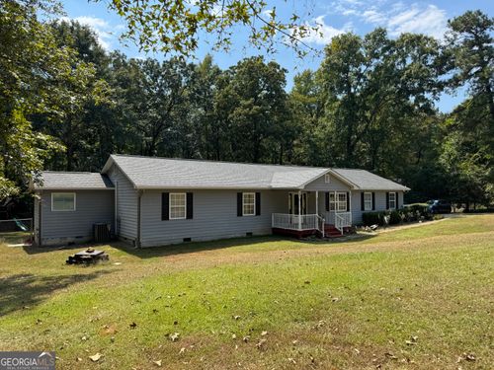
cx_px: 247
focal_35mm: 24
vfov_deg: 56.8
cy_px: 185
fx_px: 343
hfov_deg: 71.6
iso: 80
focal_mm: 6.76
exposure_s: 1/1980
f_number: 1.78
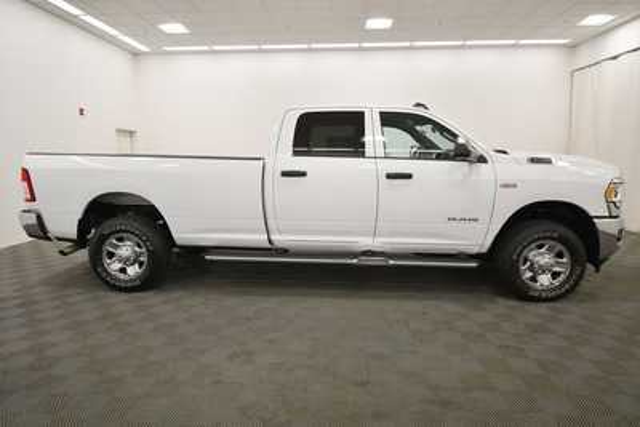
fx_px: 373
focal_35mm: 21
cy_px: 214
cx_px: 320
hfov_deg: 81.2
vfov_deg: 59.5
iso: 800
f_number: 5
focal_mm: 14
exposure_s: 1/250
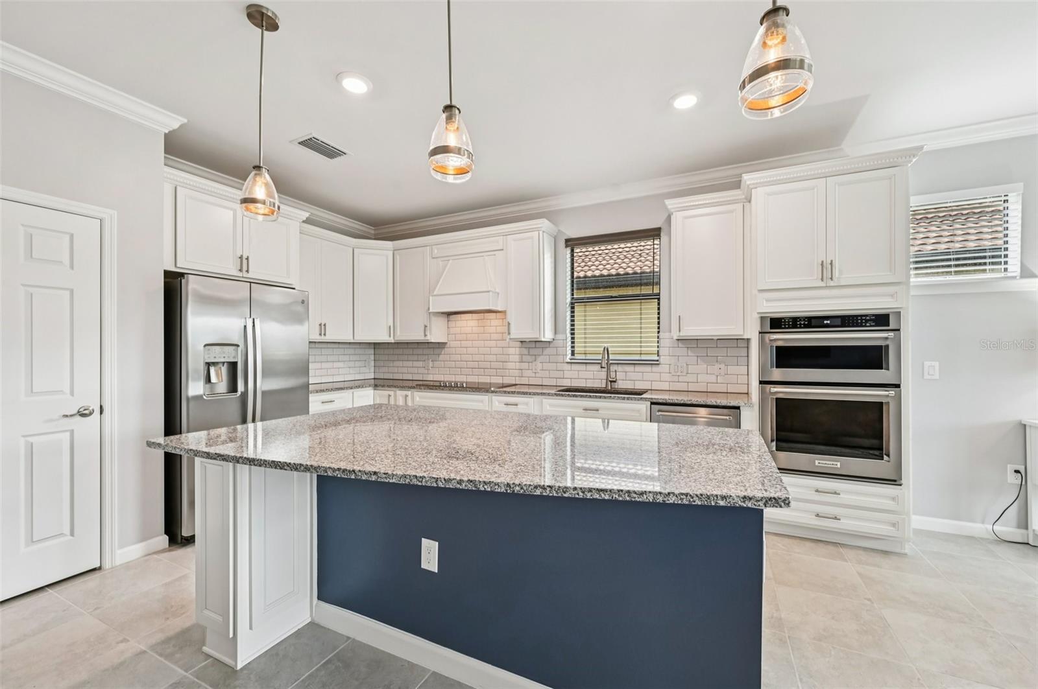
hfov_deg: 104.3
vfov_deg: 81.1
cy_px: 344
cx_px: 519
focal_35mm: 14
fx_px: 403
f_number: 8
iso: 400
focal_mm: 14
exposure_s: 1/30
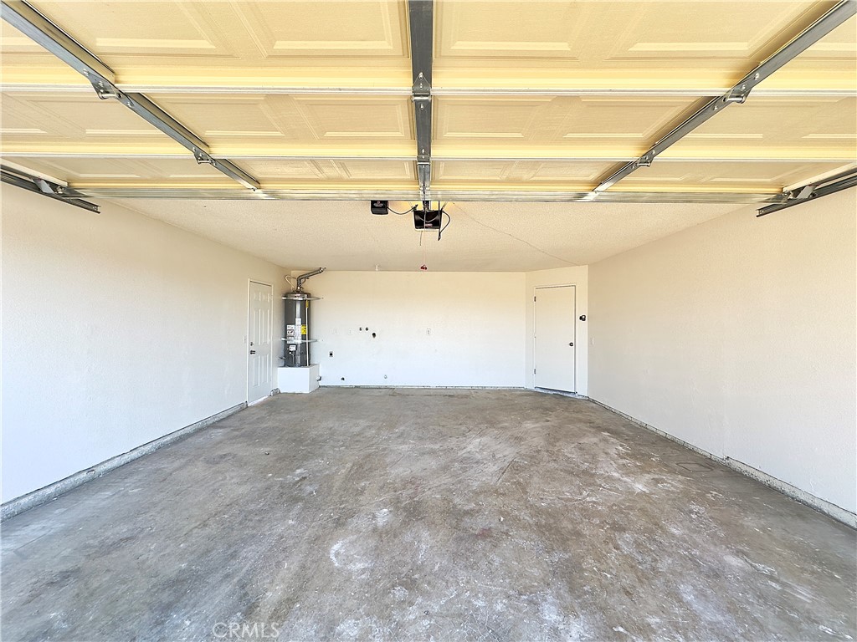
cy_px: 321
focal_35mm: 14
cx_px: 428
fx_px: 347
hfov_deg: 102.1
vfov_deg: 85.7
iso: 40
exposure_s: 1/185
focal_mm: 2.22
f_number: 2.2
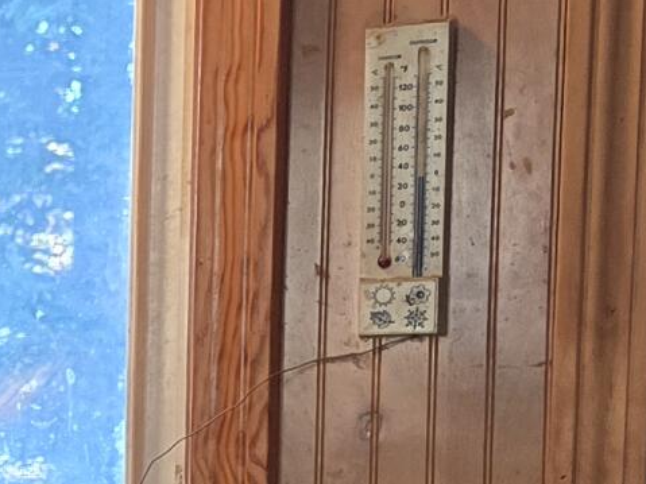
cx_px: -881
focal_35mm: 144
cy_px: 694
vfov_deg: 10.0
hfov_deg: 11.5
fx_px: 2687
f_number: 1.7
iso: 400
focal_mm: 6.3
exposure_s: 1/120
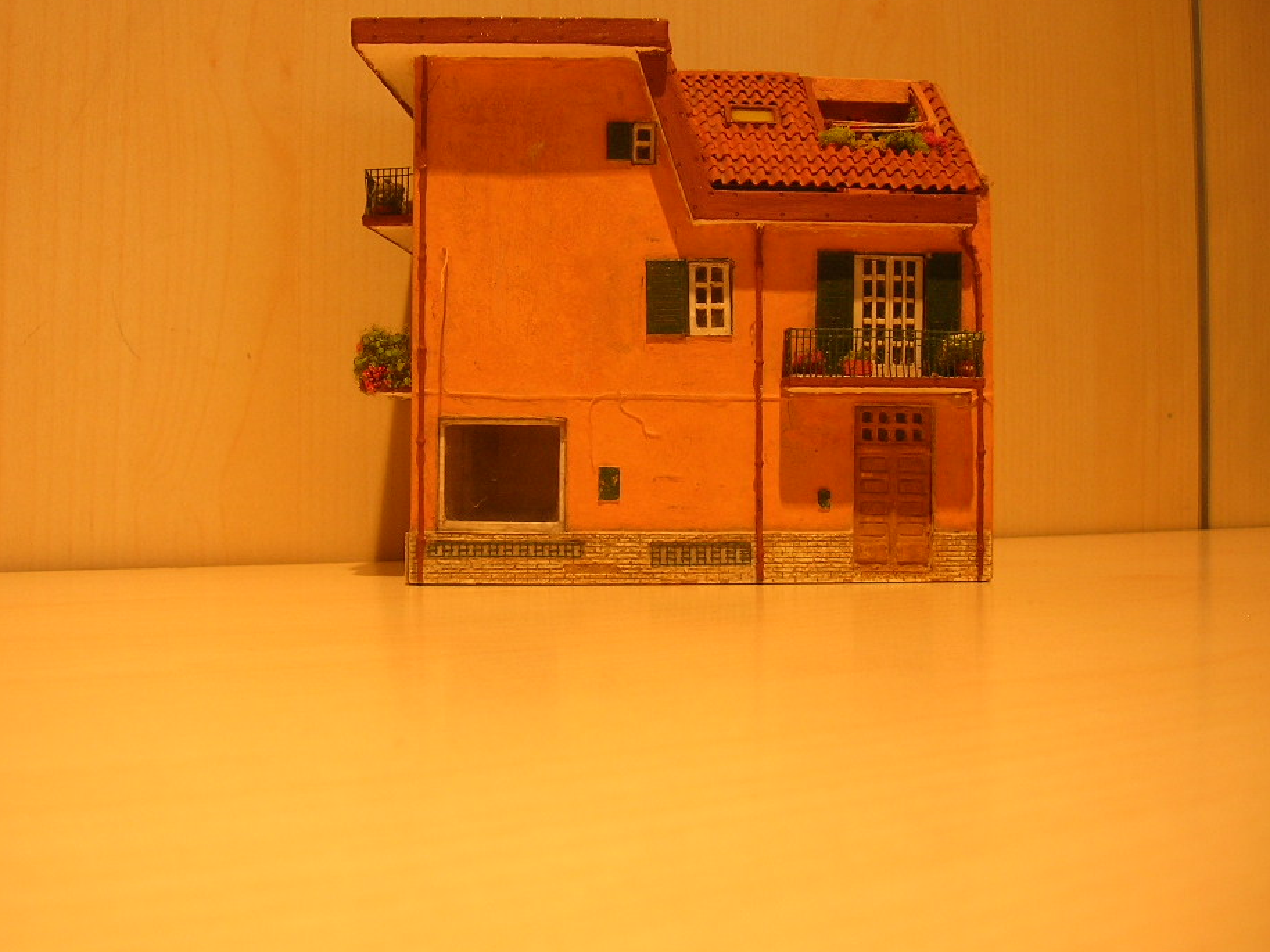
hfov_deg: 48.9
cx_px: 563
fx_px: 1394
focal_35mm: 38
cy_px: 445
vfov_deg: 37.7
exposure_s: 1/4.2
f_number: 2.9
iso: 64
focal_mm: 5.7
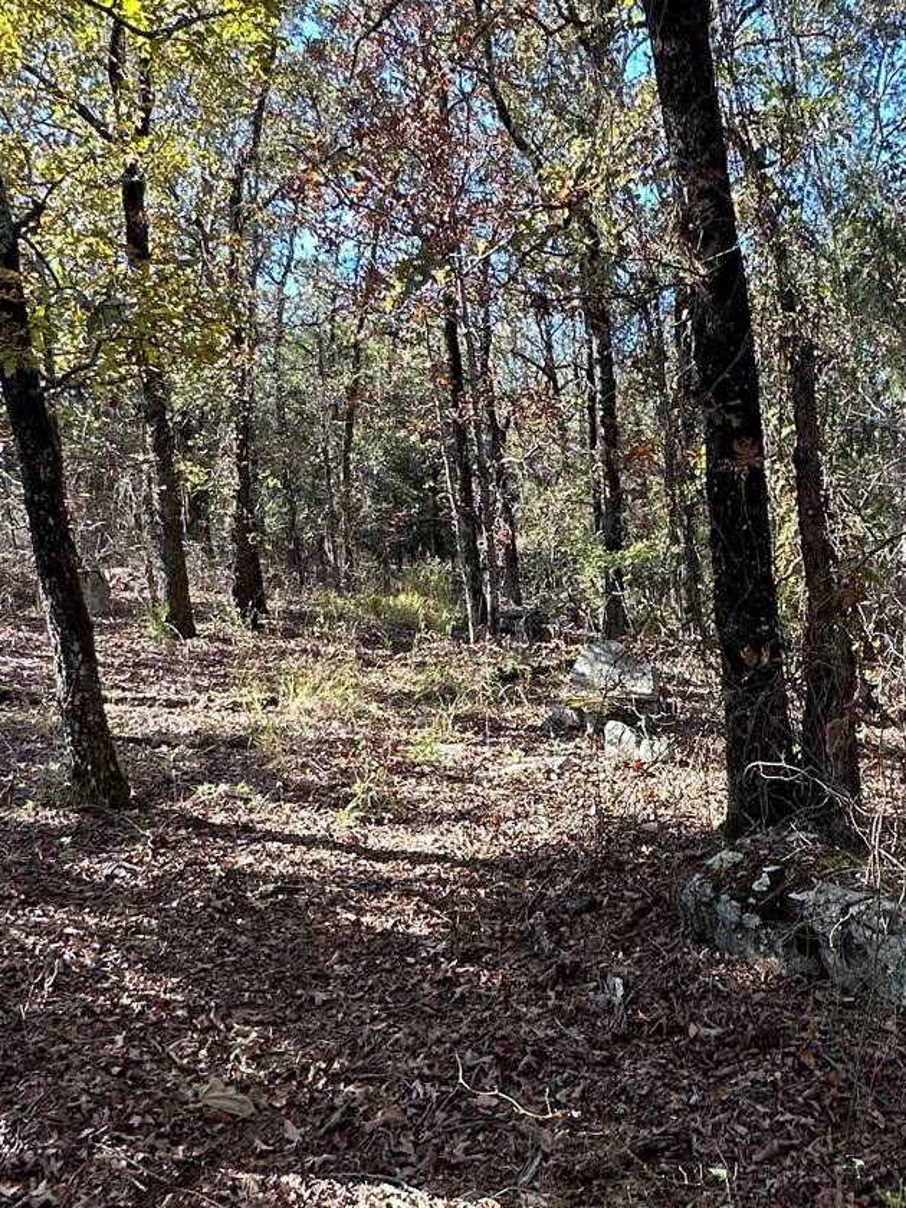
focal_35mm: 32
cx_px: 554
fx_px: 1117
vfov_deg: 56.1
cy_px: 759
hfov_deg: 43.9
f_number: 2.2
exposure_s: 1/126
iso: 40
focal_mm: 2.22
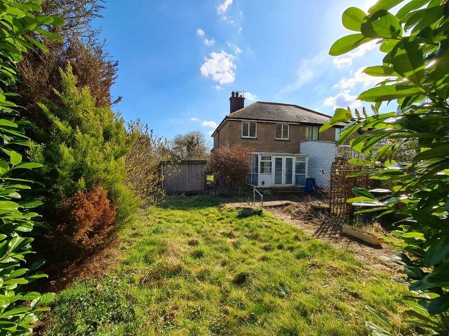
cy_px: 168
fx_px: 169
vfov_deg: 89.9
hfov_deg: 106.2
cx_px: 224
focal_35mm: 13
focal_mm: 2.2
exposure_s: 1/1667
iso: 50
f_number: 2.2
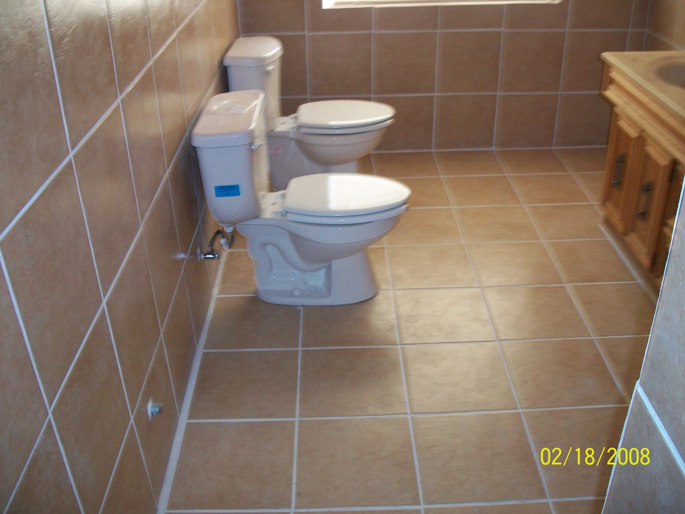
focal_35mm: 32
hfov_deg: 56.8
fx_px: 633
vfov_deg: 44.2
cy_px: 257
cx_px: 342
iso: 160
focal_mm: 5.7
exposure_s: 1/30
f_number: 2.9
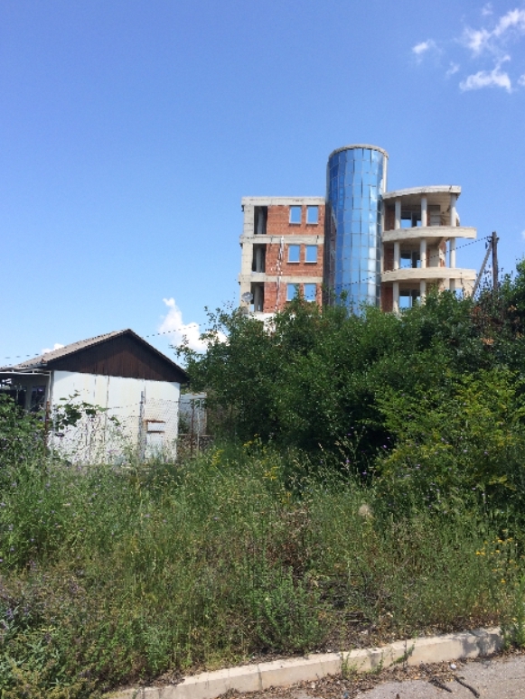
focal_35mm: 31
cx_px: 258
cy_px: 354
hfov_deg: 45.5
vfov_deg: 58.3
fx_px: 627
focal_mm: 4.12
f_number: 2.2
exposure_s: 1/1208
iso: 32
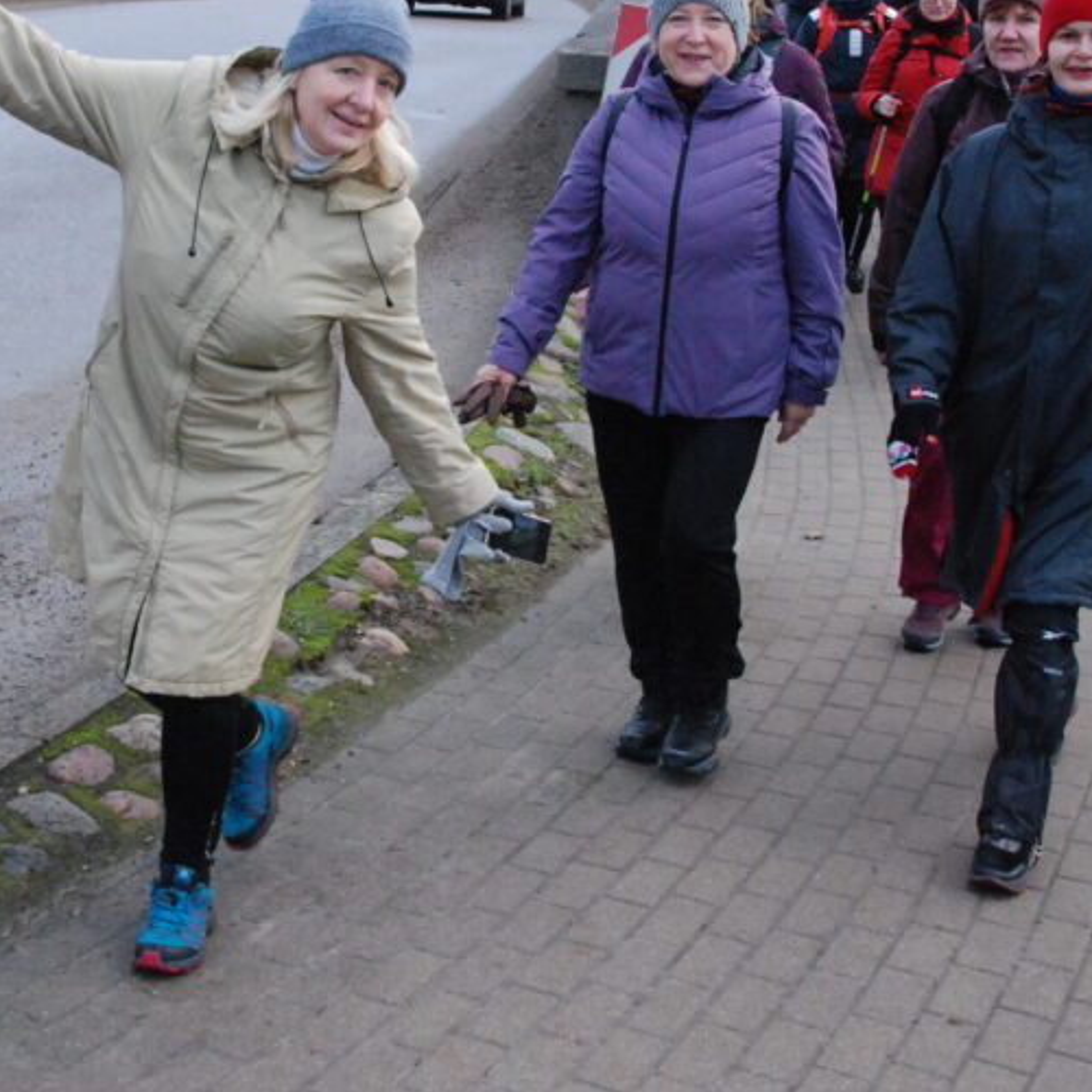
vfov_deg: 25.3
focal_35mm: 68
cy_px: 381
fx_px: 2427
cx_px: 485
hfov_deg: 25.3
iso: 1600
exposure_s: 1/320
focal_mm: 26
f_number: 9
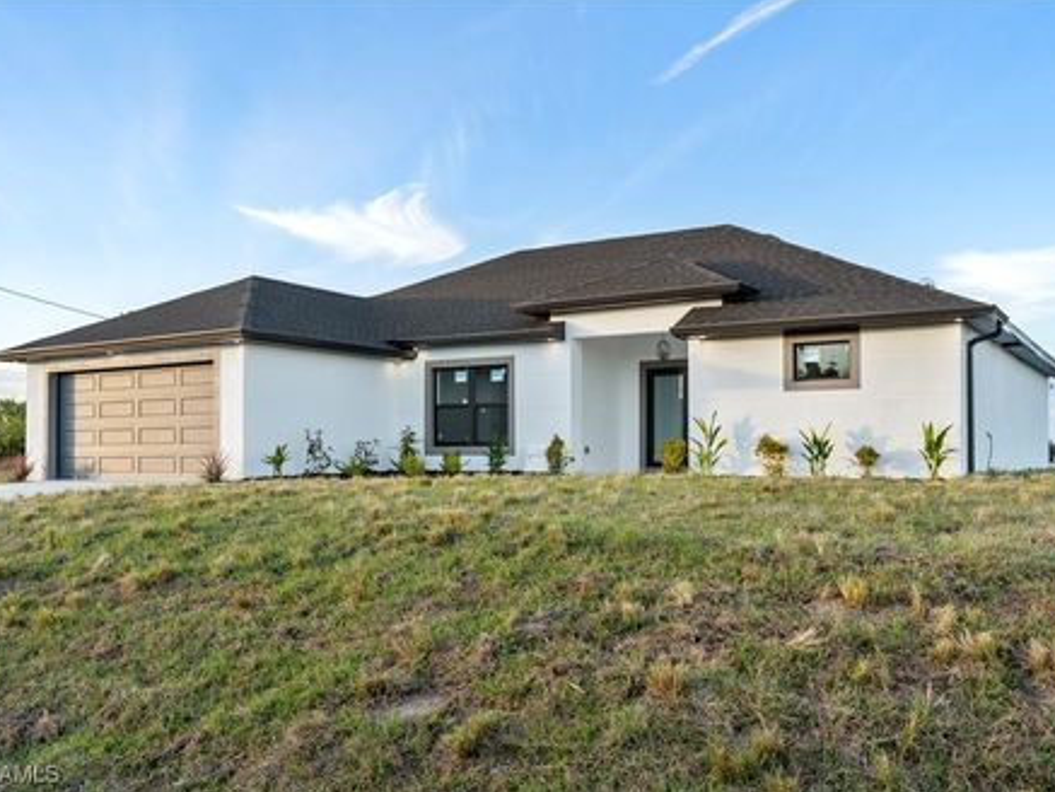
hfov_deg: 55.3
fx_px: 1006
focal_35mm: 33
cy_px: 395
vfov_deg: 43.0
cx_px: 534
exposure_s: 1/80
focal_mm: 30
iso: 100
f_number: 5.6
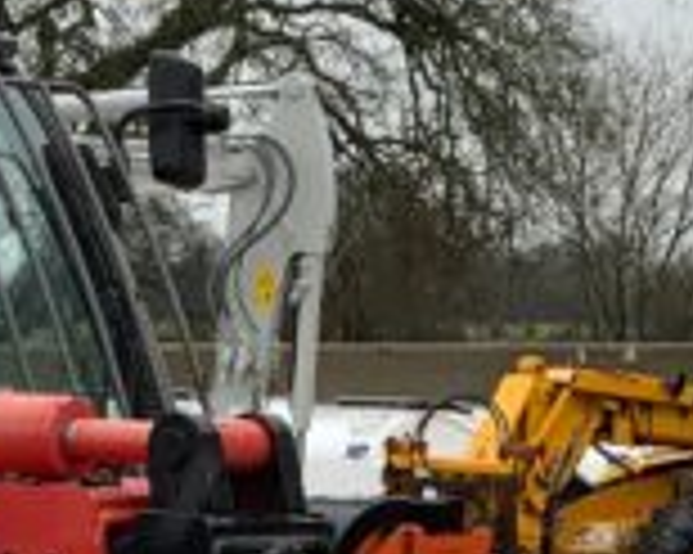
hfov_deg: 10.2
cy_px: 869
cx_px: 148
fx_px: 3853
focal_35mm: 188
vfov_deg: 8.0
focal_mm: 3
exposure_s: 1/265
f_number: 1.8
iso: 16
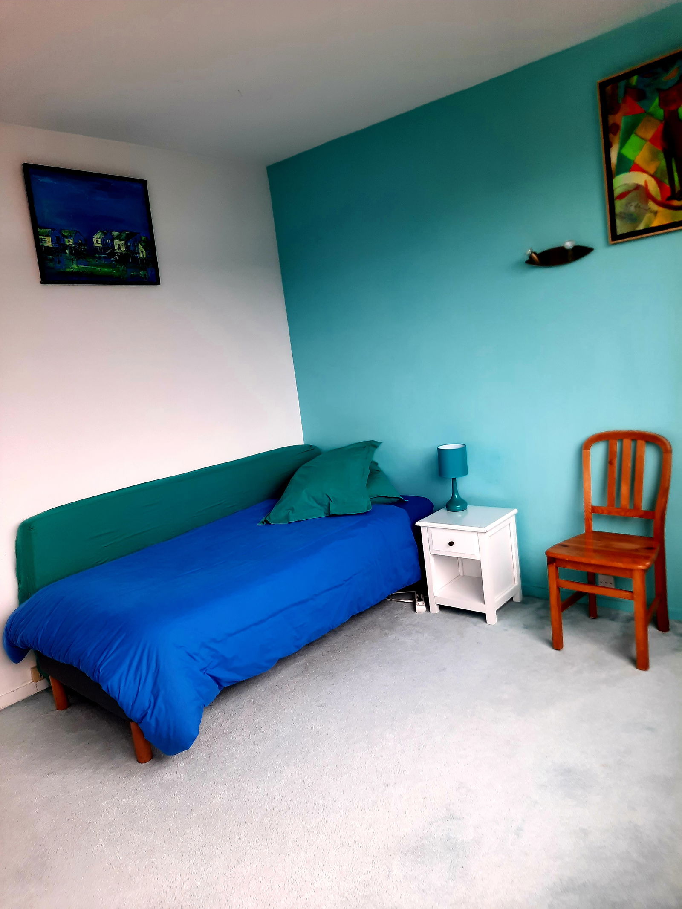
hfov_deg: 54.9
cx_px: 341
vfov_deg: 69.4
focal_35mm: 25
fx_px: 657
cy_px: 454
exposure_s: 1/50
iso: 50
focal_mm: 4.6
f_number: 2
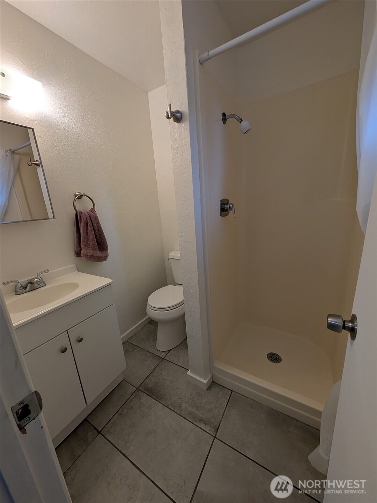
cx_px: 188
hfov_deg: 94.5
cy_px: 252
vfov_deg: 110.5
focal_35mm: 12
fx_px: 174
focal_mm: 2.02
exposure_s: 1/120
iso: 91
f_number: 1.7
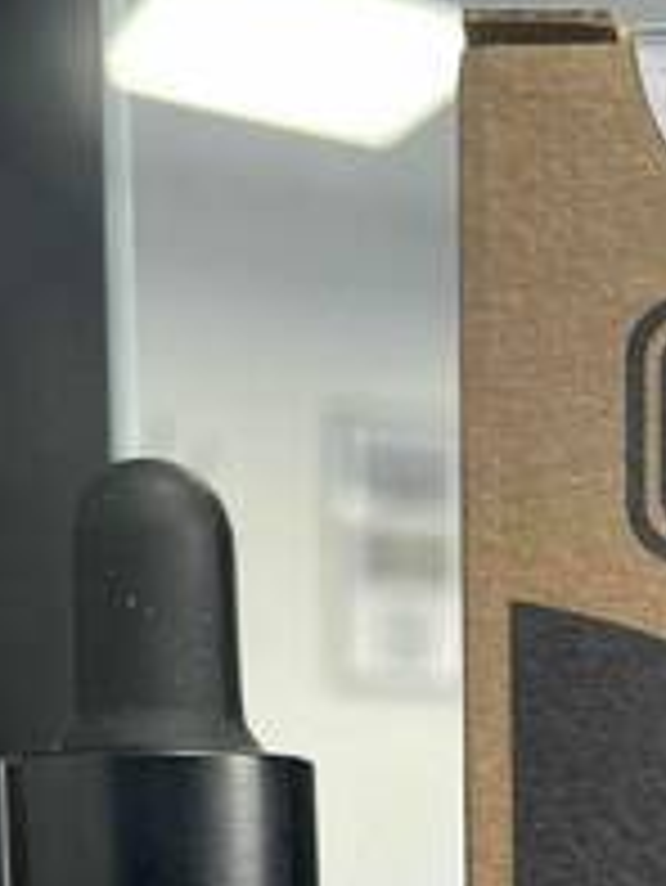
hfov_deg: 18.3
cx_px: 612
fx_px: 2024
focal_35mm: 79
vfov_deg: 22.5
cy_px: 1093
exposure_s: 1/111
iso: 125
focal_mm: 4.2
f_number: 1.6
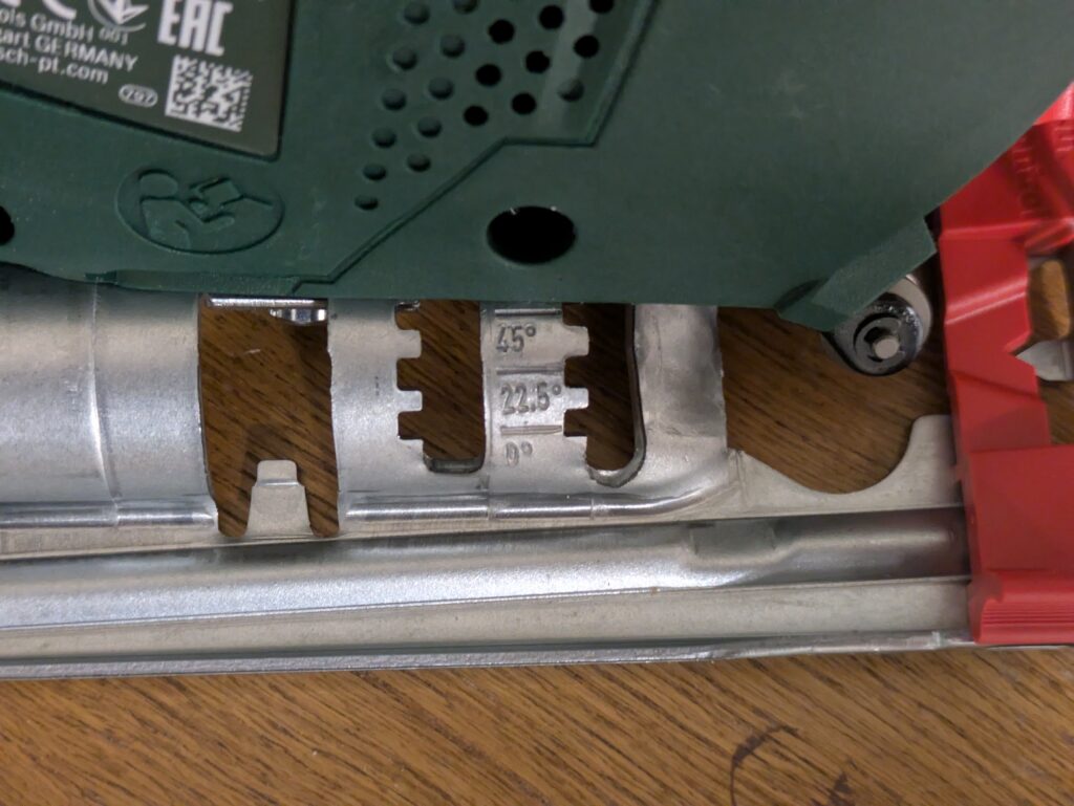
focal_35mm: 51
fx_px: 1583
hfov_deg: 37.5
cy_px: 403
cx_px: 537
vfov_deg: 28.6
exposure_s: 1/25
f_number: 1.89
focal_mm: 5.43
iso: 608
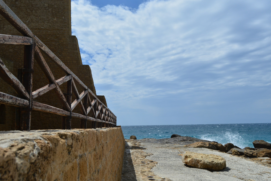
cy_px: 93
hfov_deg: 57.2
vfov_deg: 40.0
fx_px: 248
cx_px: 146
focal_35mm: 33
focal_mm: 18
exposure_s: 1/4000
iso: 250
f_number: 5
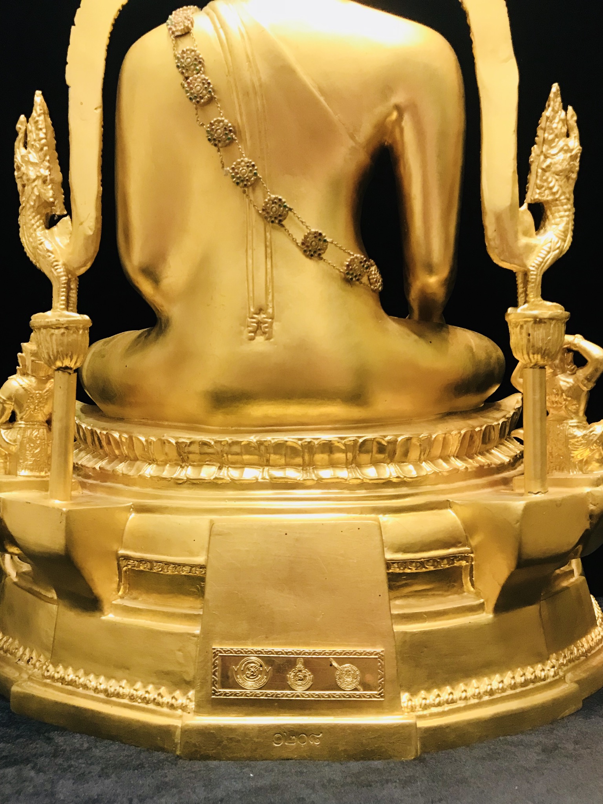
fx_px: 650
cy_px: 402
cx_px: 302
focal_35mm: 28
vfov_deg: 63.4
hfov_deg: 49.7
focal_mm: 3.99
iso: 80
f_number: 1.8
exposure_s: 1/17
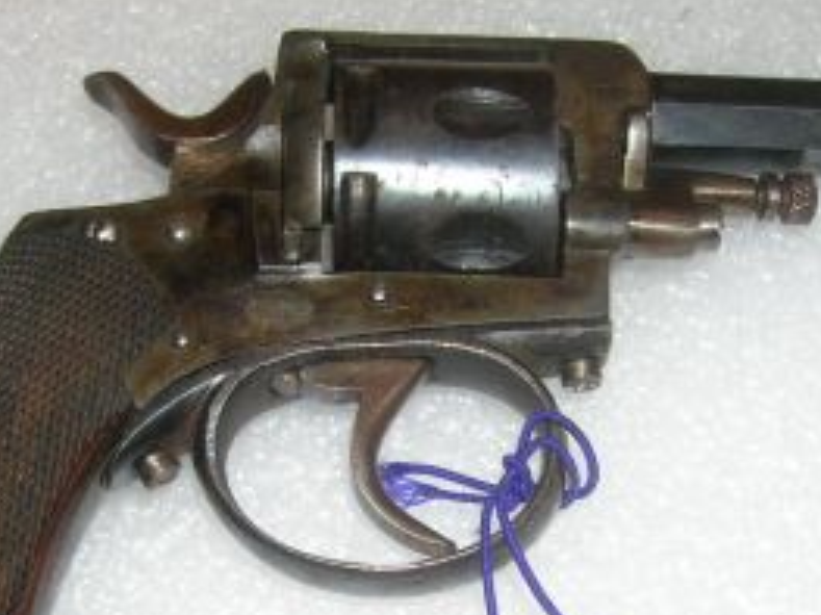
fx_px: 1683
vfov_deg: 20.4
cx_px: 393
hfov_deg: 27.4
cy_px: 506
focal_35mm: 71
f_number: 4.9
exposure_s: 1/60.1
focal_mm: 5.7
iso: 50
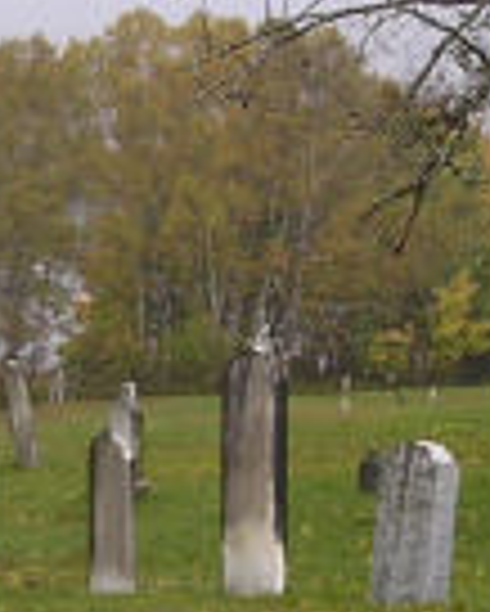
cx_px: 211
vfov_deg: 11.8
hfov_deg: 9.4
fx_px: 2970
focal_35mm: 164
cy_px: 328
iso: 100
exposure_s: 1/210
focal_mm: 5.8
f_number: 2.8
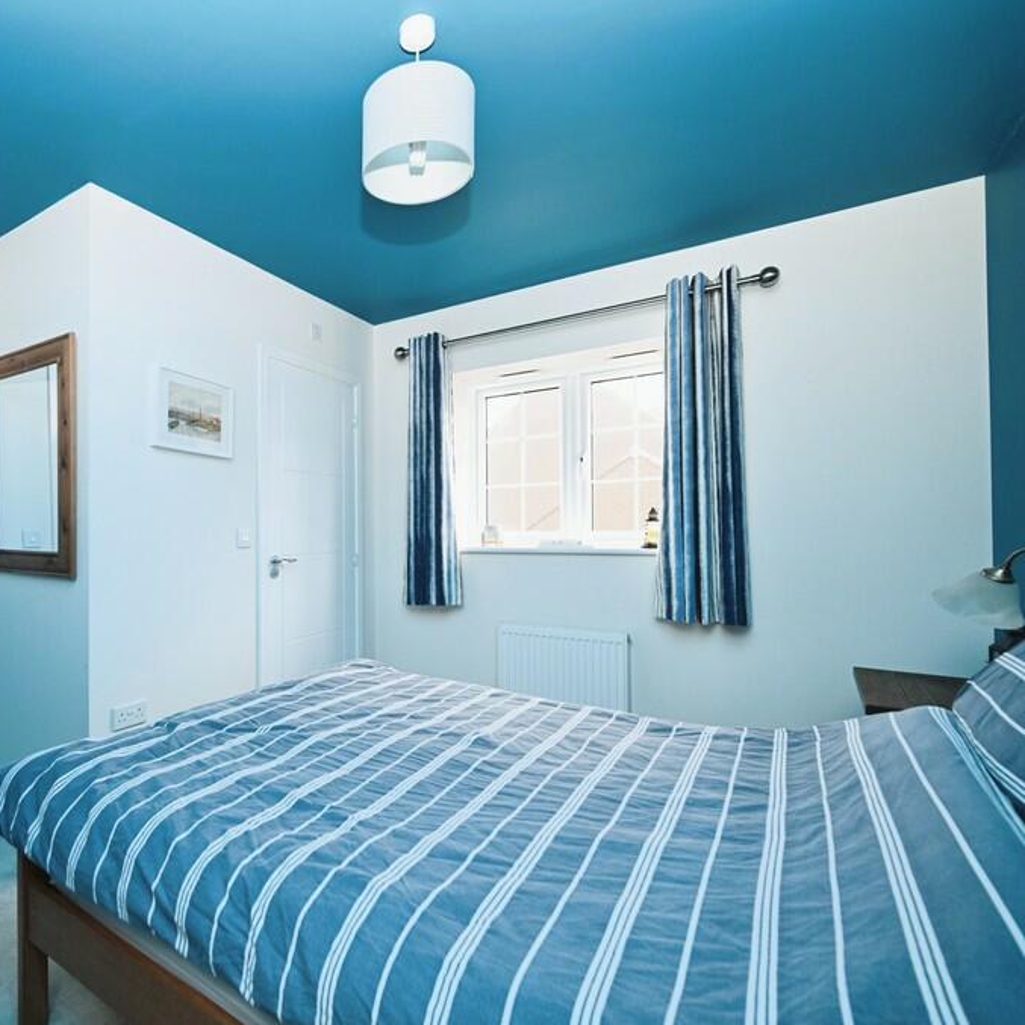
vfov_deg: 80.7
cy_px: 512
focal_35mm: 18
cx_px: 298
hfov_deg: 76.6
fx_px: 603
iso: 1000
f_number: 4
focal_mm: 14
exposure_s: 1/60
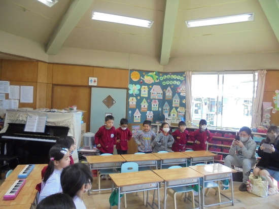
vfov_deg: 53.0
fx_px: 209
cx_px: 140
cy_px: 104
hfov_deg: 67.3
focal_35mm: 26
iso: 400
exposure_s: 1/125
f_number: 3.5
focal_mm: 4.6
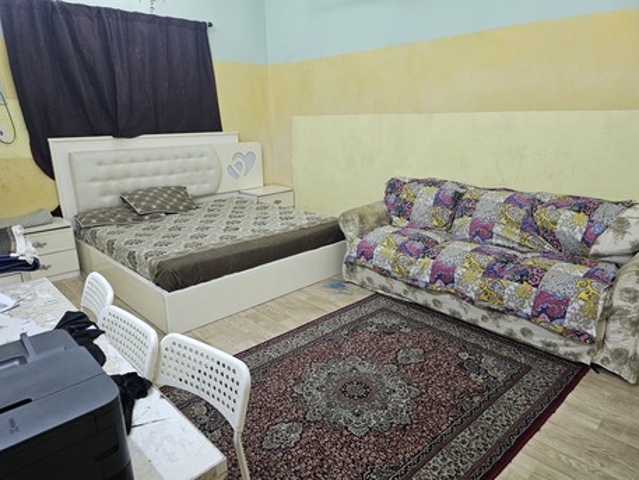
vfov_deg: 58.9
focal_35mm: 23
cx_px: 320
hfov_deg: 73.9
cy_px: 240
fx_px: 425
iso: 500
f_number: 1.7
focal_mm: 6.3
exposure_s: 1/120
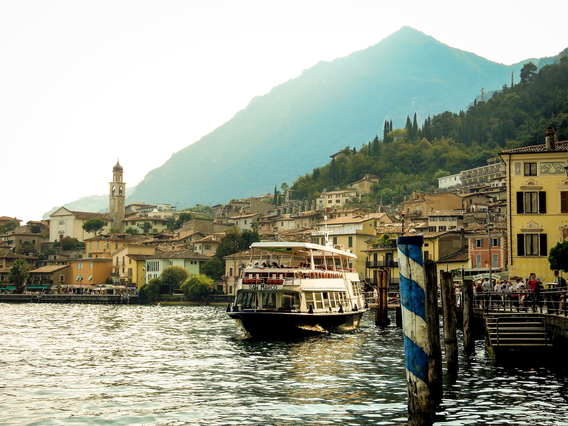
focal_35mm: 60
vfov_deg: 24.4
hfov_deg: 32.2
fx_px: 985
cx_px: 284
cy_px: 213
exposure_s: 1/400
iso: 125
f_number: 4.5
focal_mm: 10.7
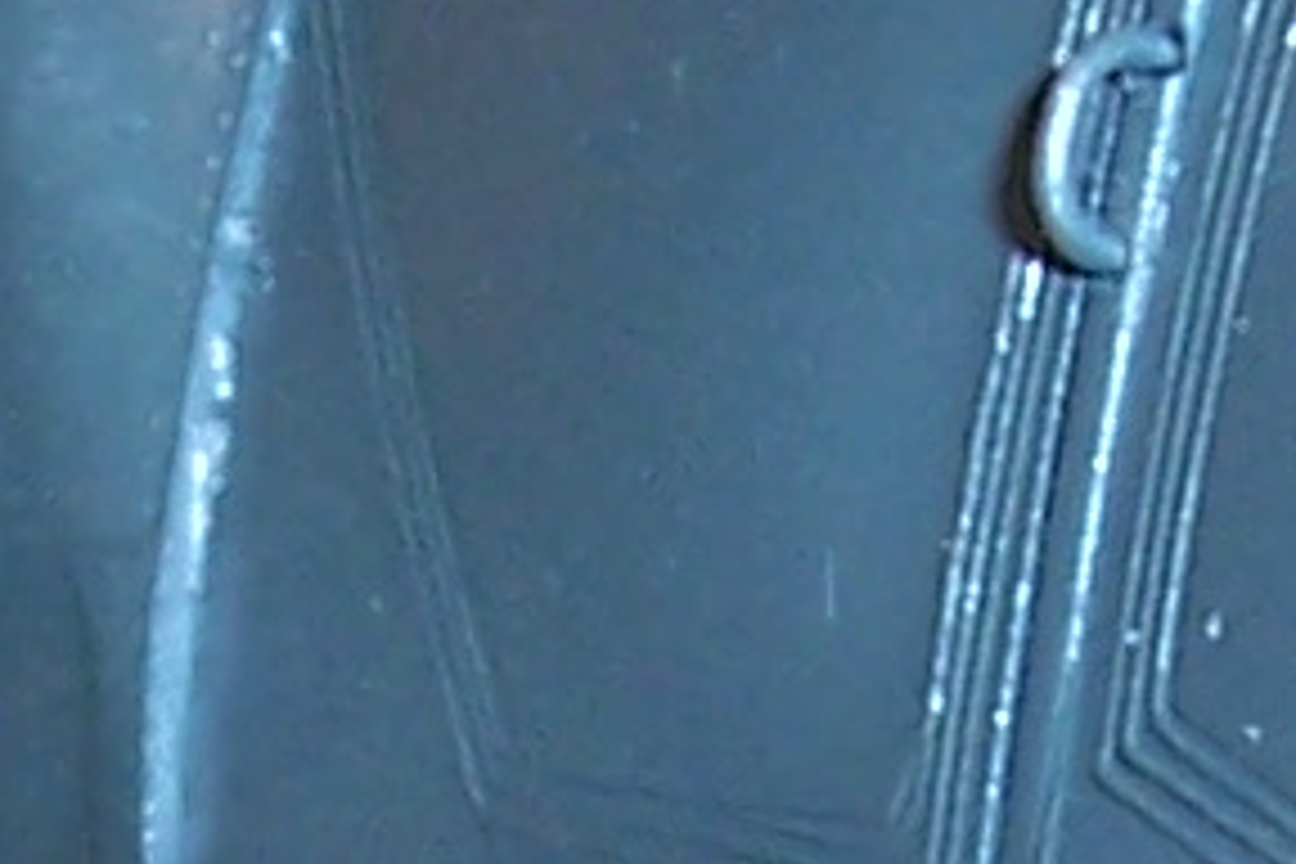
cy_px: 1588
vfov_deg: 4.8
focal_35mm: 283
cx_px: 207
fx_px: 10187
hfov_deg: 7.3
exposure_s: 1/125
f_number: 2.7
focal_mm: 5.6
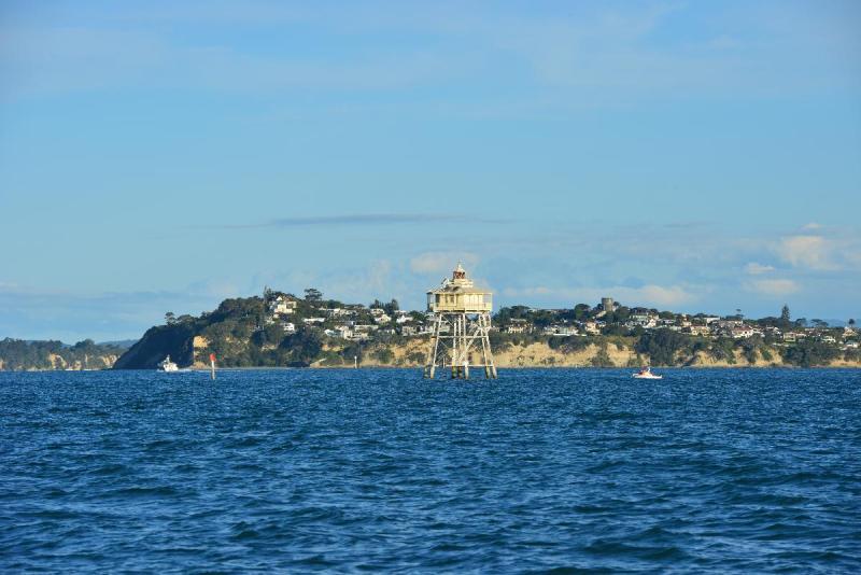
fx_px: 4306
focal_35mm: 180
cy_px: 288
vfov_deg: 7.6
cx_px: 430
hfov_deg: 11.4
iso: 250
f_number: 11
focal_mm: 180
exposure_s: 1/500
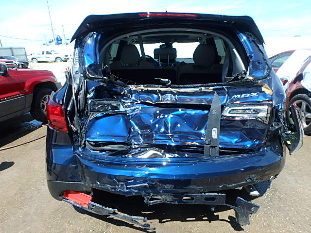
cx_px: 156
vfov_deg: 63.4
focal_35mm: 21
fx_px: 189
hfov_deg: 79.0
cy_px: 116
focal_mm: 3.7
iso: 125
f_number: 3.5
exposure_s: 1/500
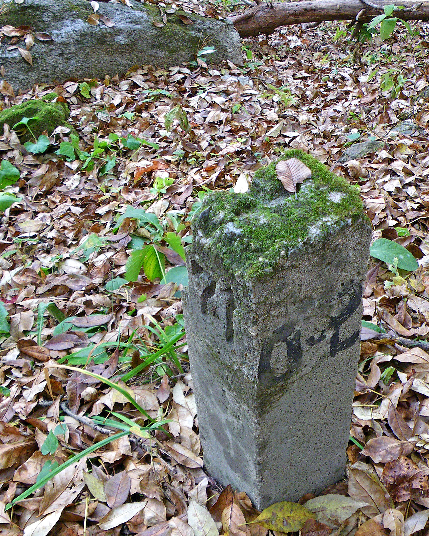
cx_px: 267
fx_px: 730
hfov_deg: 32.6
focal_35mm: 46
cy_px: 323
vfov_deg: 40.1
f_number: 3.5
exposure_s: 1/50
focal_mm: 5
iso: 160
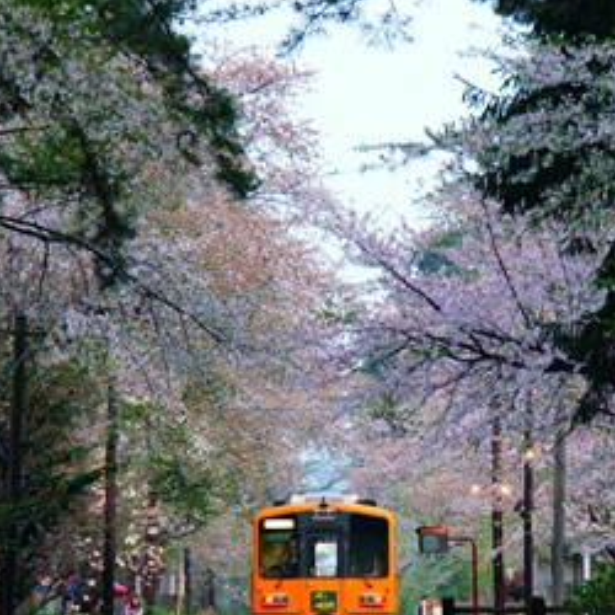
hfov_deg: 4.3
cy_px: 408
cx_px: 317
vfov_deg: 4.3
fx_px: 8181
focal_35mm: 407
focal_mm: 200
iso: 3200
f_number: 6.3
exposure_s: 1/60
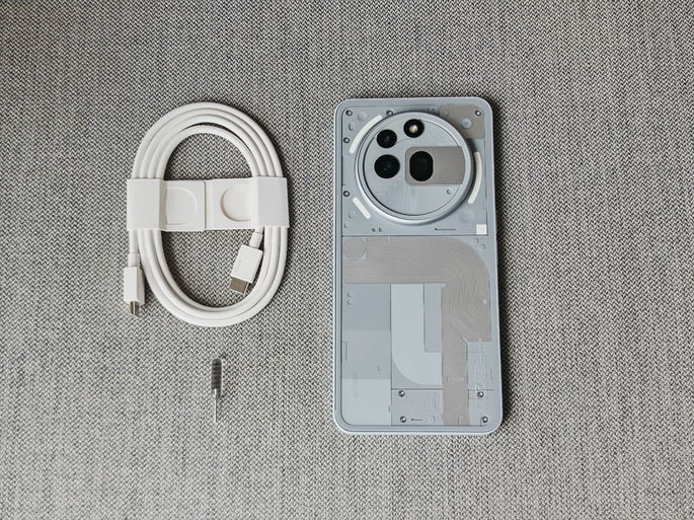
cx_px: 347
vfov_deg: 30.2
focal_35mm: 48
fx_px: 962
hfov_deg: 39.7
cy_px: 260
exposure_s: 1/100
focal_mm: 6.83
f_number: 2
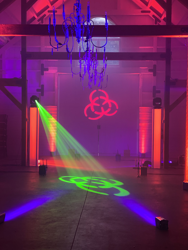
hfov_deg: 28.0
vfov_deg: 36.8
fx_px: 377
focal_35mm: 52
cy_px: 125
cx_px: 94
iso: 320
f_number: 2
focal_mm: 6
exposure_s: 1/40
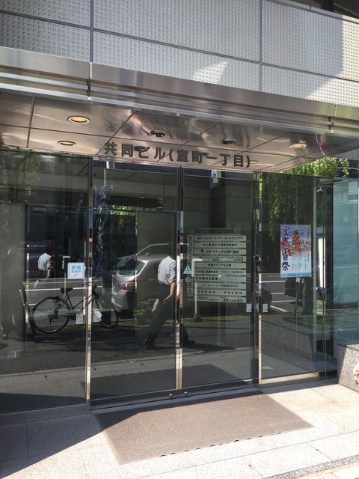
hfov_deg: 48.2
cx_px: 180
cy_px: 240
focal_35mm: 29
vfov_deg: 61.7
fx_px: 401
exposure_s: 1/319
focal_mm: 4.15
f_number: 2.2
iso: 32
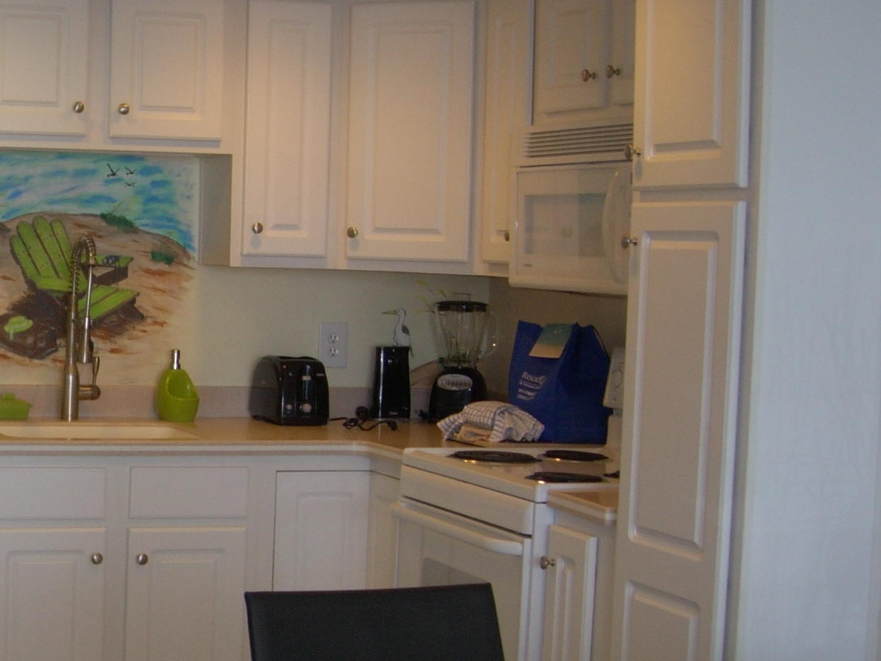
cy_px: 428
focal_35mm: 79
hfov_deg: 23.9
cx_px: 57
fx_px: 2010
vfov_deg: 18.6
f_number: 2.8
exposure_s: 1/69.7
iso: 79
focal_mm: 7.8
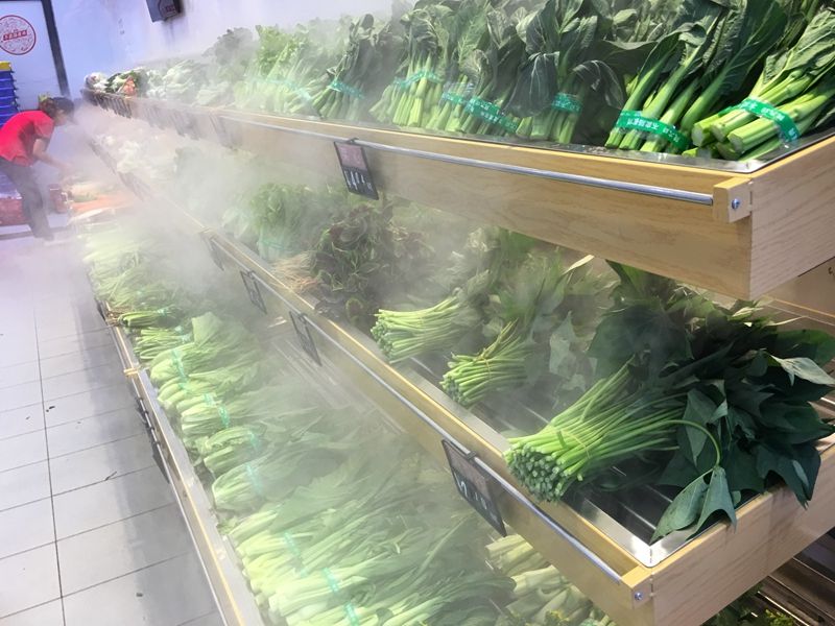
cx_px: 418
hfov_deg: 61.7
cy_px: 313
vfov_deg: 48.2
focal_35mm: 29
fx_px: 700
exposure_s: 1/33
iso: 32
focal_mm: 4.15
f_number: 2.2
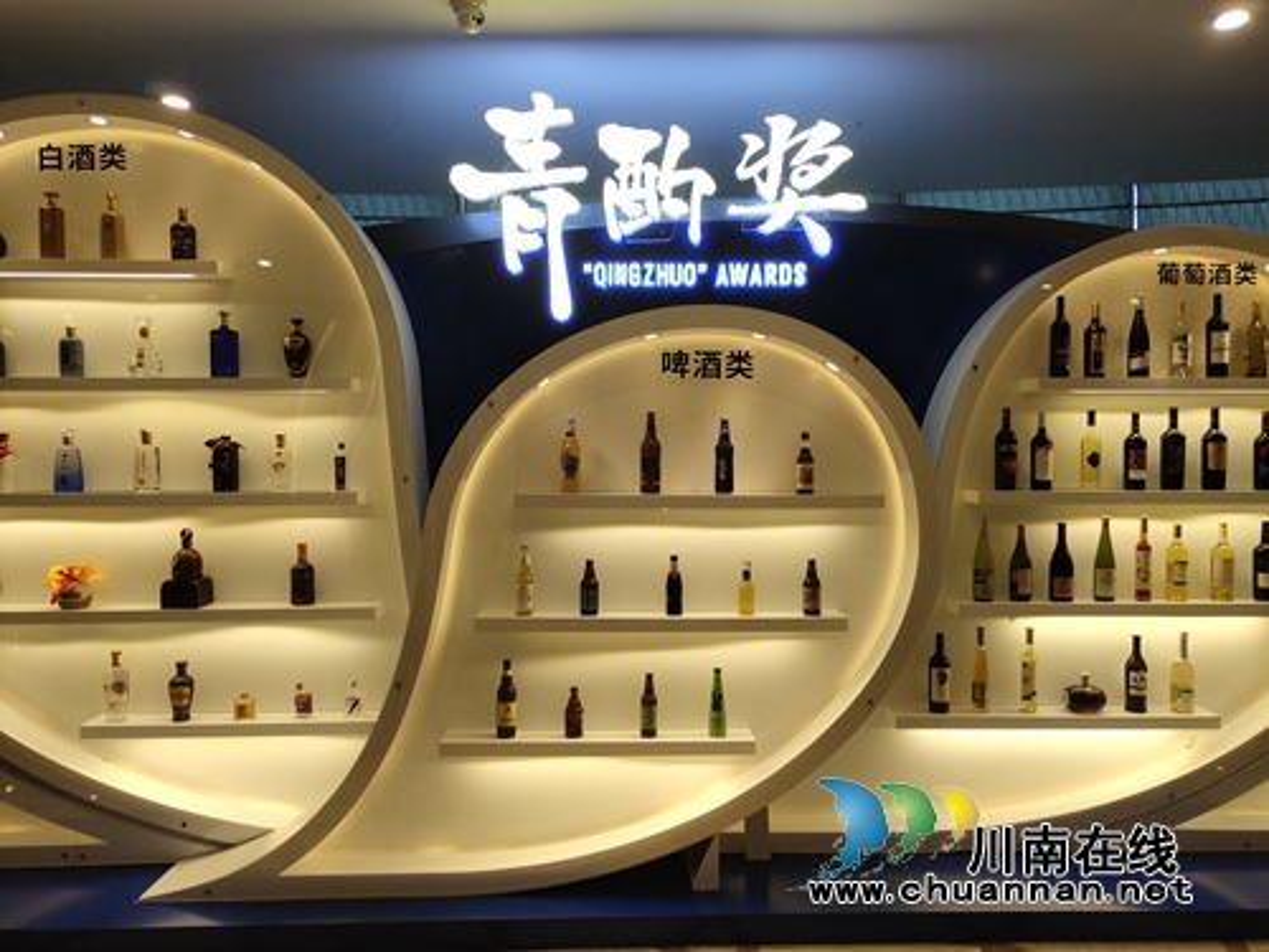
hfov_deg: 61.7
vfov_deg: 48.2
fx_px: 1063
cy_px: 476
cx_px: 634
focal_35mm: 29
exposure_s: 1/100
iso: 80
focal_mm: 4.27
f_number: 1.8
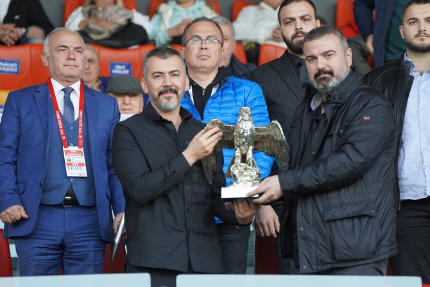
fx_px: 3584
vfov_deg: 4.6
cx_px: 215
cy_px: 144
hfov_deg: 6.9
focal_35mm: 300
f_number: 5.6
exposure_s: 1/320
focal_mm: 300
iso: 1600
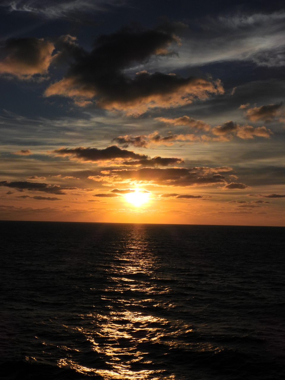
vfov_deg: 43.9
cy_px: 190
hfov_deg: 33.6
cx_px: 142
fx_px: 472
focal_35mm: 43
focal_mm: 7.7
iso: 100
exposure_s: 1/1600
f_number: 8
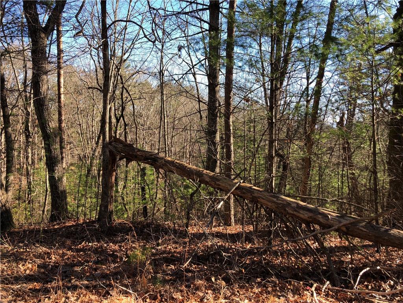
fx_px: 326
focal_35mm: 28
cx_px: 202
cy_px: 152
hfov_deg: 63.4
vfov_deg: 49.7
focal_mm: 3.99
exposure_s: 1/329
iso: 20
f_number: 1.8
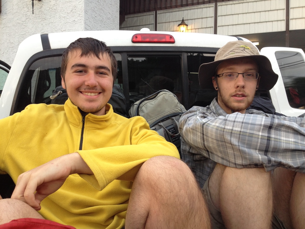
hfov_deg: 52.6
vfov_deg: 40.7
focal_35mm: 35
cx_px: 152
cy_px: 114
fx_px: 308
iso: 50
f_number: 2.4
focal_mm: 4.28
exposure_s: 1/40
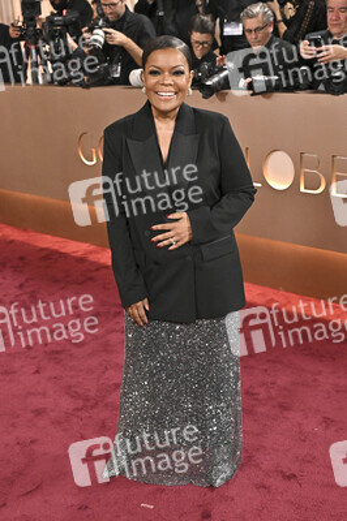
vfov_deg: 42.8
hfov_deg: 29.2
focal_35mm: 46
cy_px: 260
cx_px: 174
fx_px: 666
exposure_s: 1/320
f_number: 5
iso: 2500
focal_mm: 46
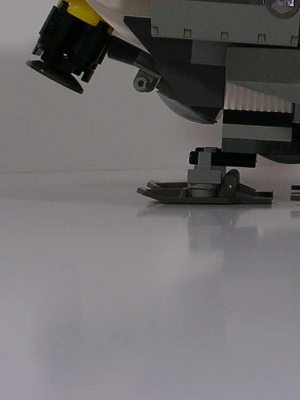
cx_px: 351
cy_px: 7
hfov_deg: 12.5
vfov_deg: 16.6
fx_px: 1341
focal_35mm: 116
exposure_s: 1/30
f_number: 3
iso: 50
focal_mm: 6.6
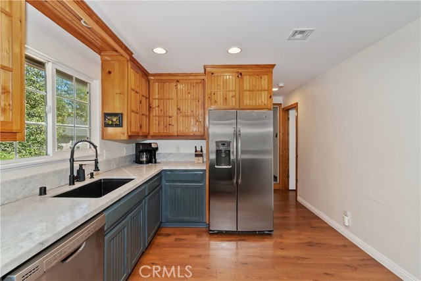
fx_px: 175
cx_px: 210
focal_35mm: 15
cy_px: 140
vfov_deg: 77.4
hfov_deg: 100.4
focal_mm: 10
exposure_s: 1/30
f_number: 8
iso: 400
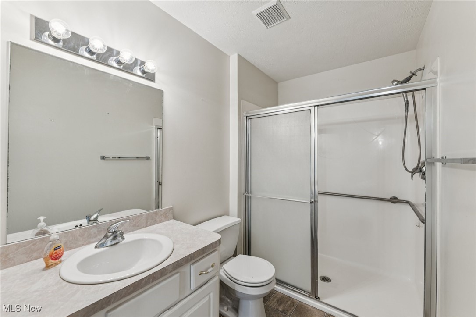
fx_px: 185
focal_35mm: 14
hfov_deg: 104.3
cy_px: 158
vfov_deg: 81.2
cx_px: 238
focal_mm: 14
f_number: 5.6
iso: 200
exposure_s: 1/15
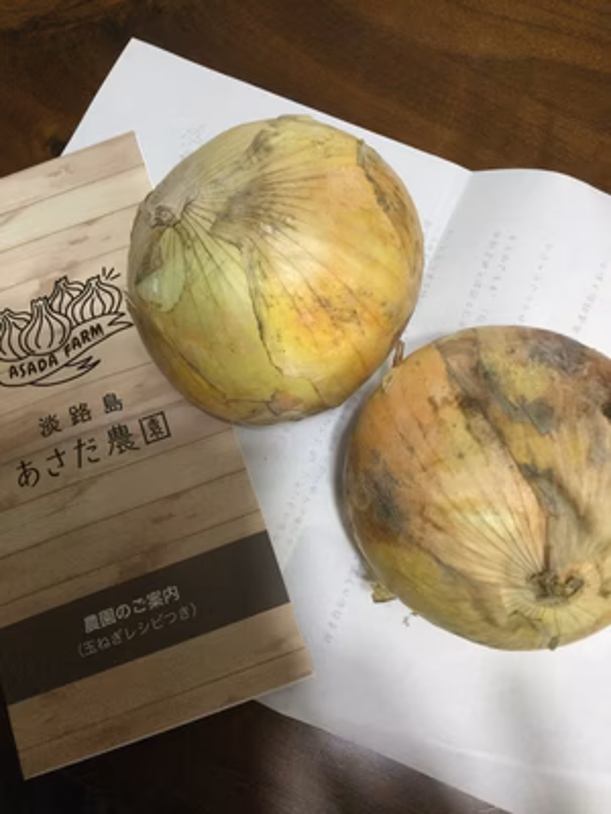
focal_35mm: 31
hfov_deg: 45.4
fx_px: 730
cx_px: 306
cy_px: 407
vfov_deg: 58.4
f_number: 2.4
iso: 125
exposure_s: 1/30
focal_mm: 3.3
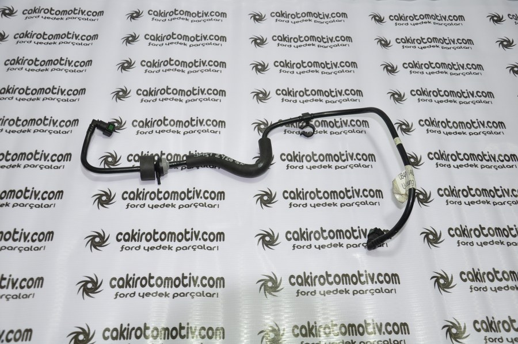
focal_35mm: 33
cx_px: 259
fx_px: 474
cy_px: 172
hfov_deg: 57.3
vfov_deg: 39.9
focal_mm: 22
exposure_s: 1/40
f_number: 4.5
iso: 200
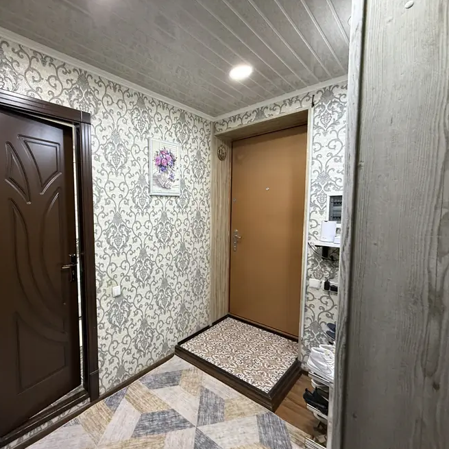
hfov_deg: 80.9
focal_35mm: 17
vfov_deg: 84.0
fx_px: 249
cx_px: 147
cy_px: 229
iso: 320
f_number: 2.2
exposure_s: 1/50
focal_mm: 2.22
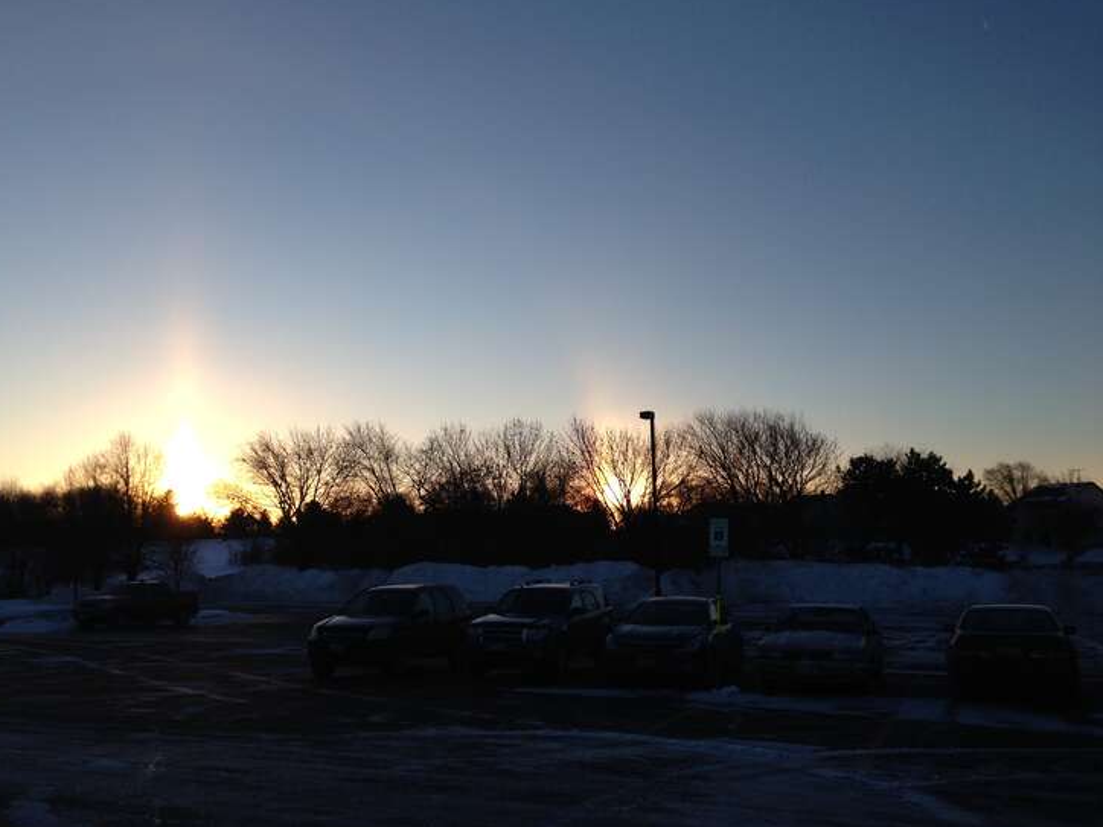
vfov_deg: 40.7
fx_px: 1115
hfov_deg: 52.6
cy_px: 429
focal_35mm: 35
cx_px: 521
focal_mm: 4.12
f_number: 2.4
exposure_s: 1/995
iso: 50
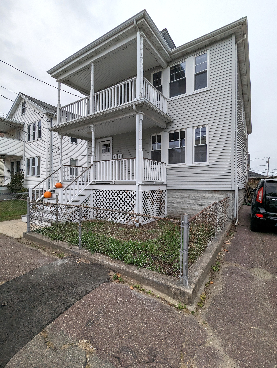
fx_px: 170
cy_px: 184
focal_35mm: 16
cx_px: 138
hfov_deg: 78.2
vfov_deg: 94.4
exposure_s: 1/236
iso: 51
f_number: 2.2
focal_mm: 2.35
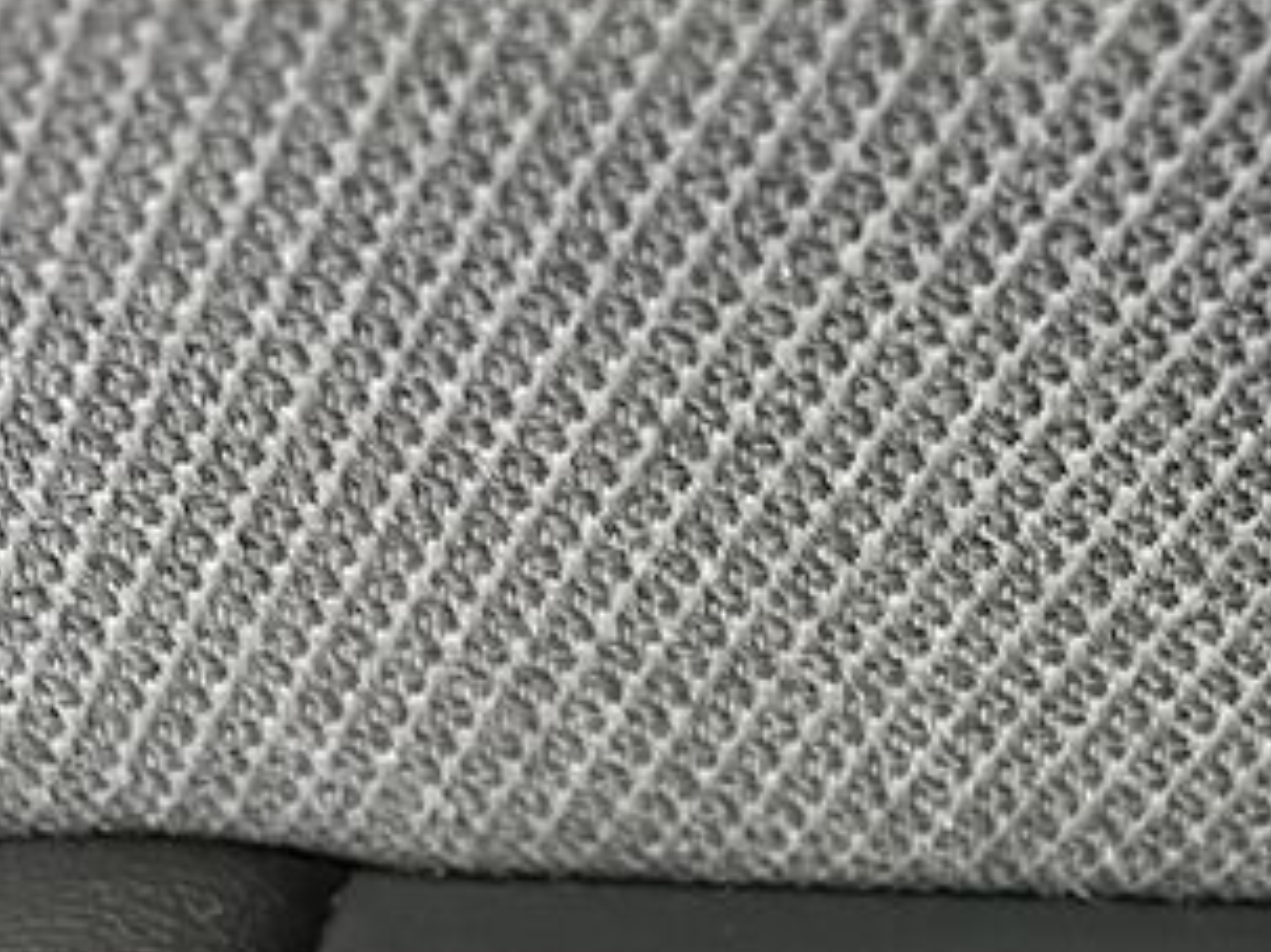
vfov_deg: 13.4
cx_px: 2135
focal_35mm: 103
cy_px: 1493
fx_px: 3780
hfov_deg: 16.6
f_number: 1.5
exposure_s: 1/40
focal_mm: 5.7
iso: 640
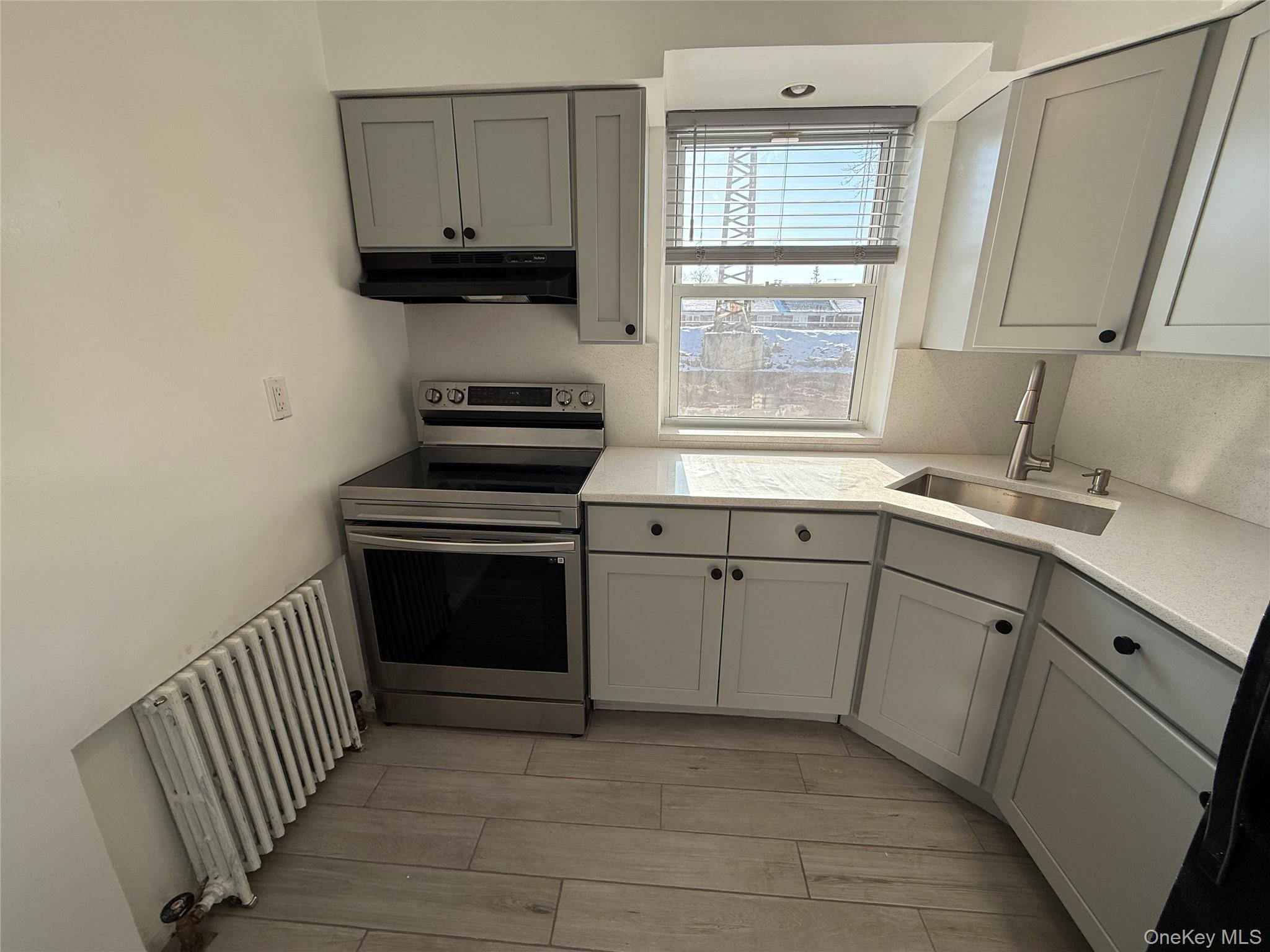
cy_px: 476
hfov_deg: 102.1
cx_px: 635
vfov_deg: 85.7
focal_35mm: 14
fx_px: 514
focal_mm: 2.22
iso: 64
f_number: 2.2
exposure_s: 1/372
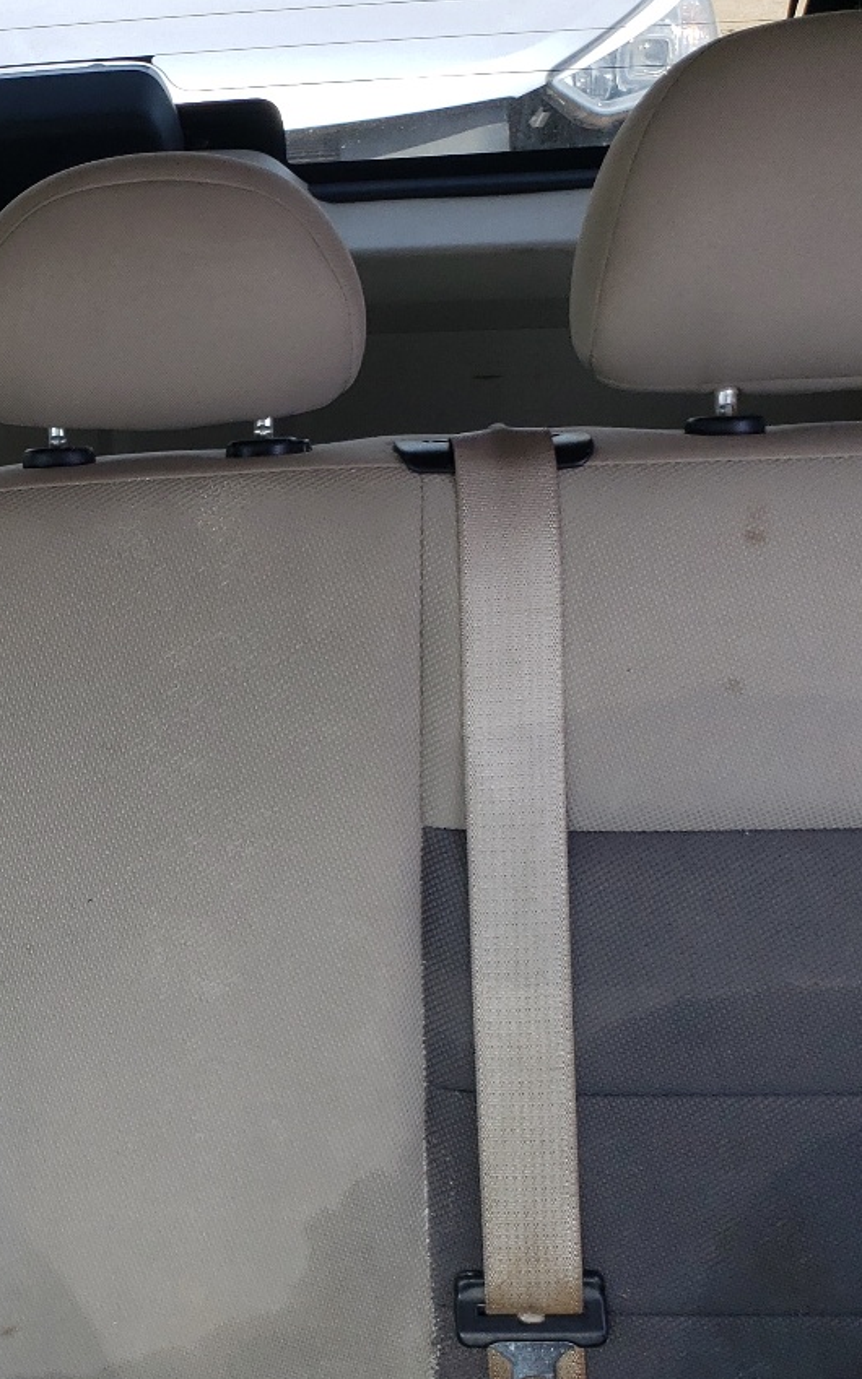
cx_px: 55
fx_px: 1955
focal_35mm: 52
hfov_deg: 24.0
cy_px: 870
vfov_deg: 38.6
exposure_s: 1/182
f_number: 1.5
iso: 50
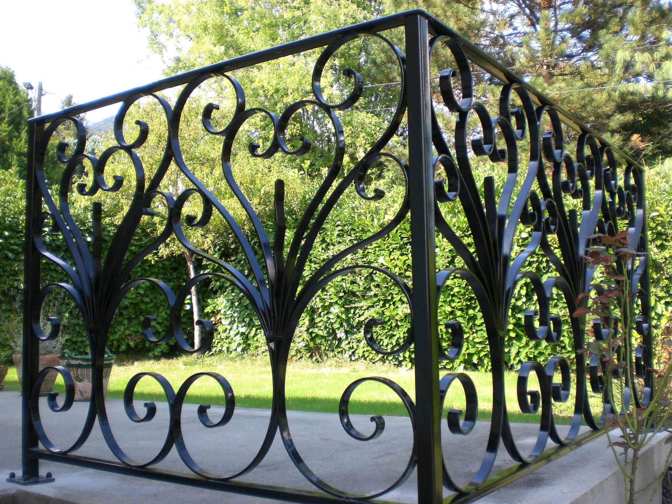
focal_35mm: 38
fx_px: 738
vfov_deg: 37.7
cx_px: 336
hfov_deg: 49.0
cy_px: 252
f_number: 3.1
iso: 50
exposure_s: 1/160
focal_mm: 6.3
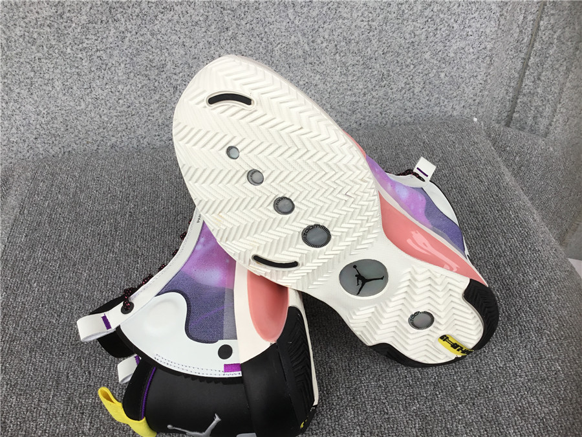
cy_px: 218
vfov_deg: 45.4
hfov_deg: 58.4
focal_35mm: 31
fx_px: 521
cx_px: 291
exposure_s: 1/106
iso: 25
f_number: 2.4
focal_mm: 3.3
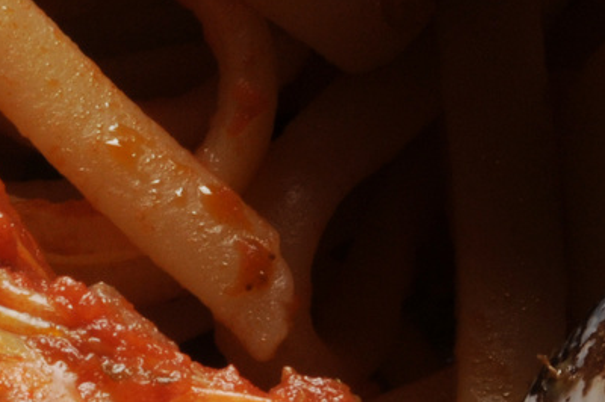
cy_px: 224
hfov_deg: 3.1
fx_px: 11168
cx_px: -23
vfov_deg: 2.1
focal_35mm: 665
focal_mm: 105
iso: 200
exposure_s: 1/80
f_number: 29
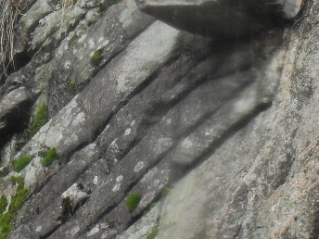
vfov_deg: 4.5
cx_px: 192
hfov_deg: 6.0
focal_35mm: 330
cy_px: 75
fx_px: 3041
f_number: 5.2
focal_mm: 18.1
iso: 100
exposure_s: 1/90
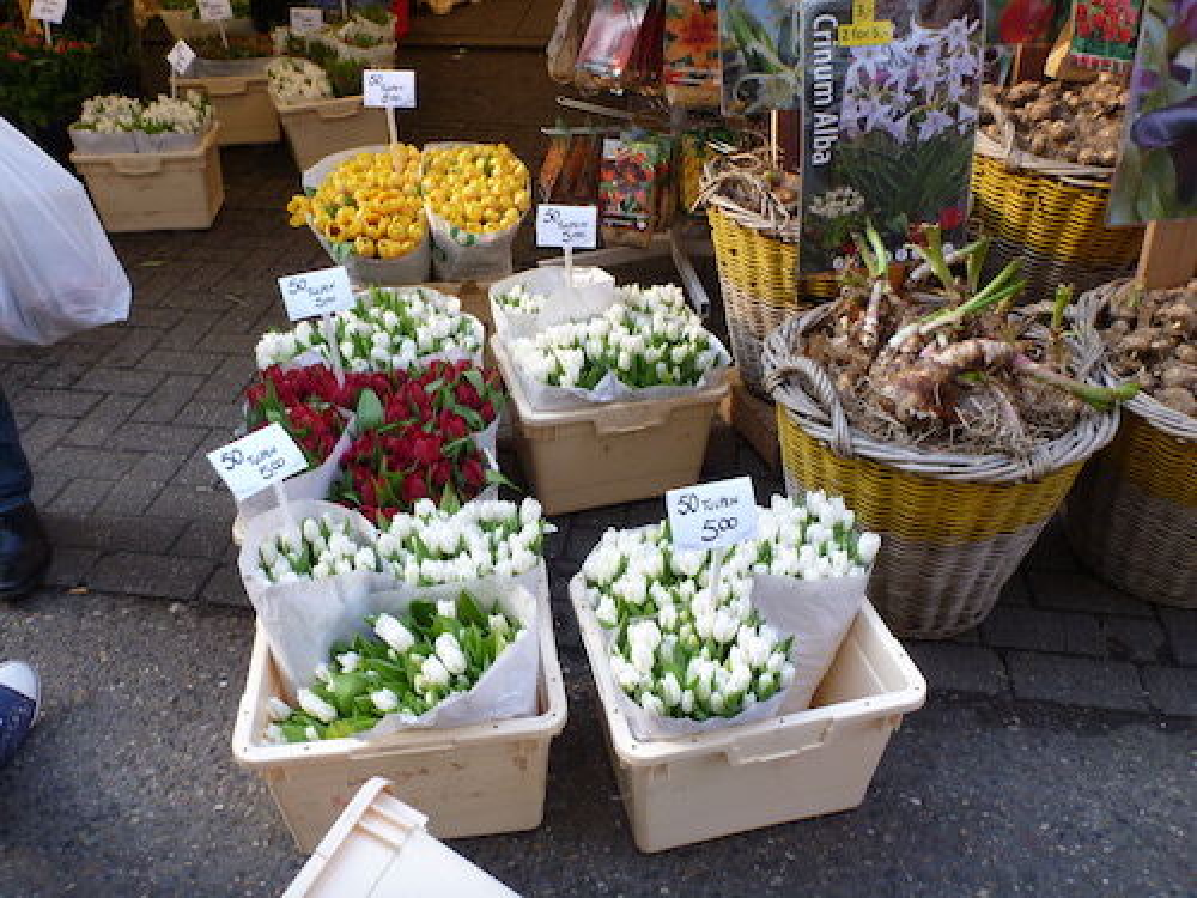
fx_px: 968
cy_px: 449
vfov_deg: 49.7
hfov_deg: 63.4
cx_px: 598
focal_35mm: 28
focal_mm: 4.9
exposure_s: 1/60
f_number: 3.3
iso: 125
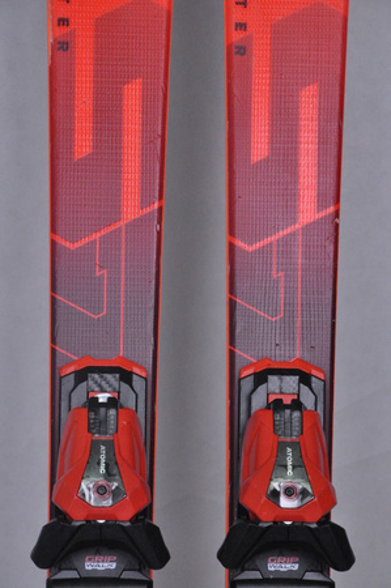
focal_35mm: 158
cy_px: 294
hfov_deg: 8.7
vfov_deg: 13.1
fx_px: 2572
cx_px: 196
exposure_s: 1/125
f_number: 9.5
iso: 3200
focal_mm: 105
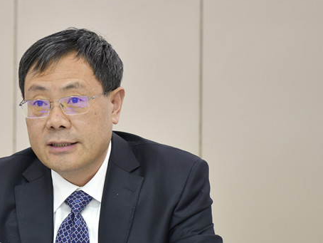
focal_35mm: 111
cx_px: 66
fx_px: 1036
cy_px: 167
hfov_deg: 17.6
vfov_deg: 13.3
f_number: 3.2
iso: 1000
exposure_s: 1/80
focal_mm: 70
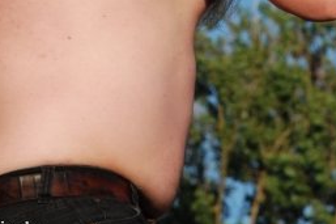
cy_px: -81
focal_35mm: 612
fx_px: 5704
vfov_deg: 2.2
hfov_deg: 3.4
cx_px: 293
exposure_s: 1/1000
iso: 800
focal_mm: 135
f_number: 11
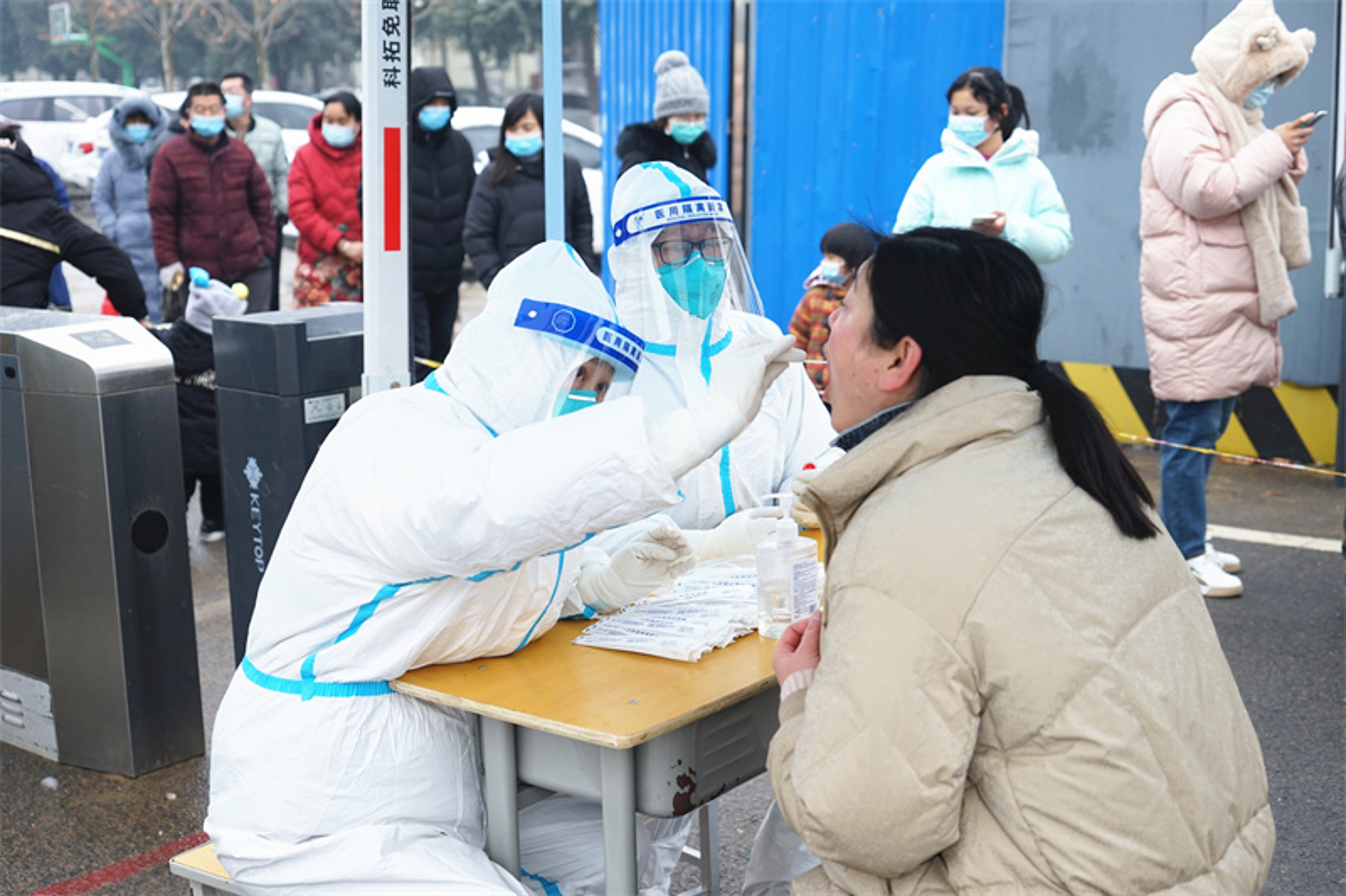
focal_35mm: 48
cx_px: 673
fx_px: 1794
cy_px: 448
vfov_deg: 28.1
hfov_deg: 41.1
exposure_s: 1/200
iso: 400
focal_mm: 48
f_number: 4
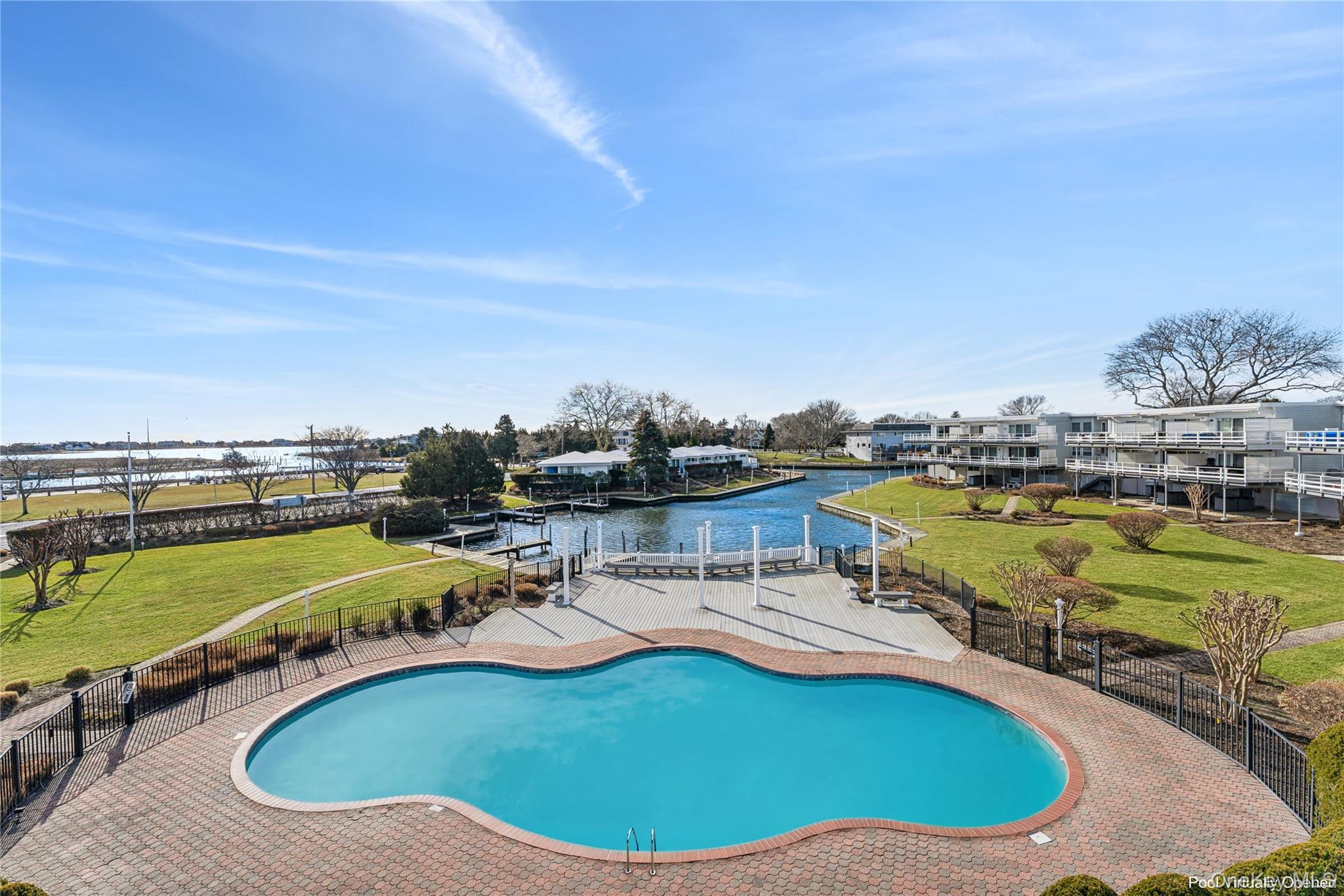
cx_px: 672
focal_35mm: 14
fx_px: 523
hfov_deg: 104.3
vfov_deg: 81.2
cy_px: 448
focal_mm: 14
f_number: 10
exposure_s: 1/250
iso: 100
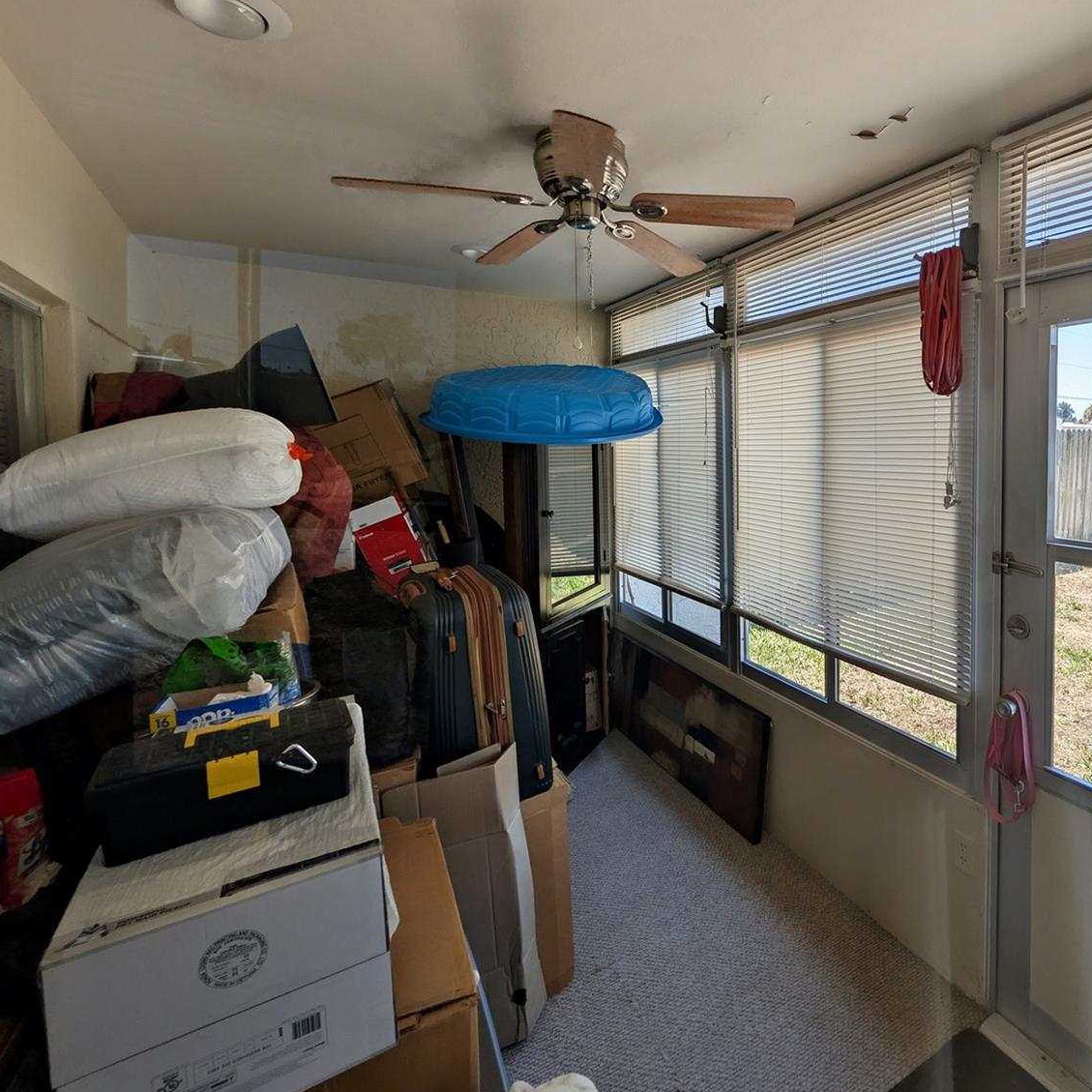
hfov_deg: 89.7
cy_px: 530
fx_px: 535
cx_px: 667
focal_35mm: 15
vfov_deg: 91.1
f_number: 1.7
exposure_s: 1/783
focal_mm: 2.02
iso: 48
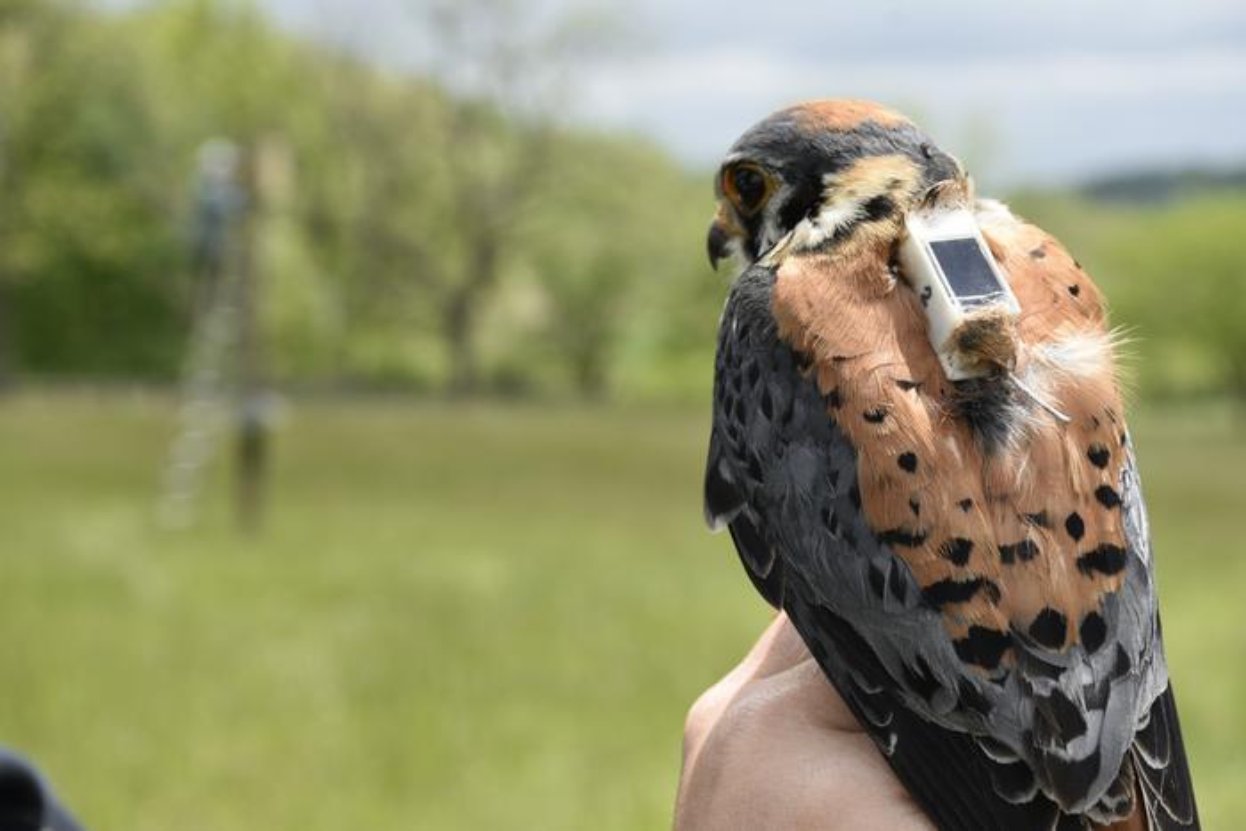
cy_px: 416
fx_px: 3115
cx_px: 623
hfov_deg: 22.6
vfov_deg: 15.2
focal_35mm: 90
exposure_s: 1/320
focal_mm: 60
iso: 200
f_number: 9
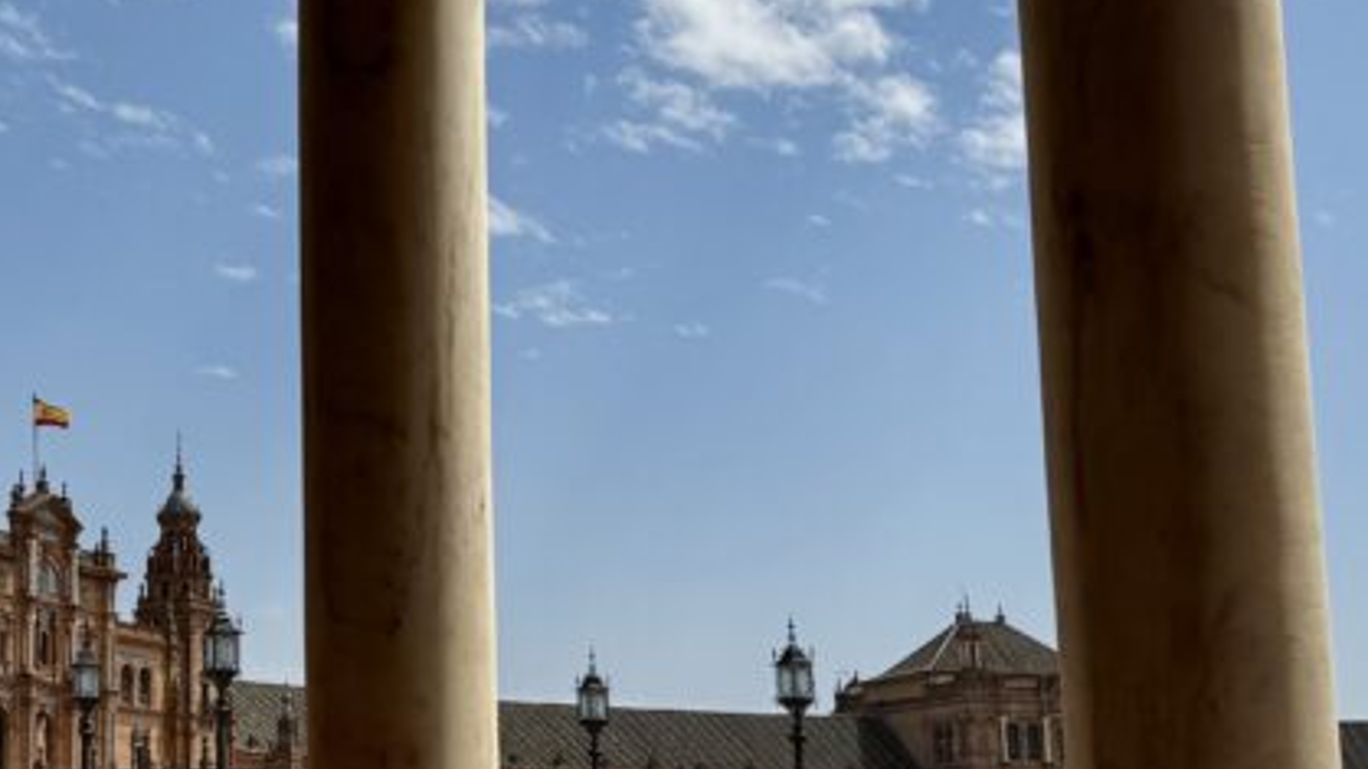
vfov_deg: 18.8
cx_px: 46
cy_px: 452
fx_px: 2321
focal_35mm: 64
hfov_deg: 30.8
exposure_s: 1/7092
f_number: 1.78
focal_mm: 6.76
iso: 80
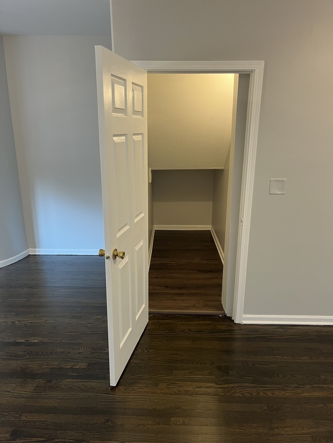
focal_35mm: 26
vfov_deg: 67.3
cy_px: 222
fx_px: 333
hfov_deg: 53.1
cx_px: 166
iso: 100
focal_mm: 5.1
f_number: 1.6
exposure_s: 1/60
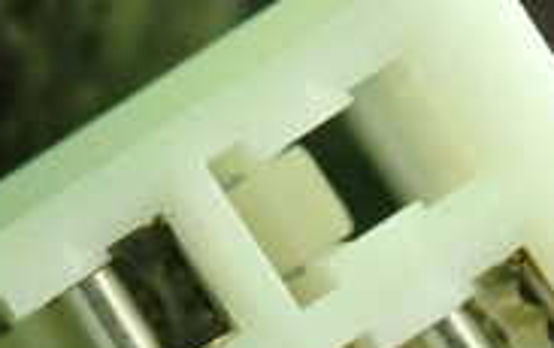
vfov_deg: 3.8
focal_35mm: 347
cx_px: 197
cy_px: 390
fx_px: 5247
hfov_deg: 6.0
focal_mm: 18
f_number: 4.9
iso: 800
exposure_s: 1/125
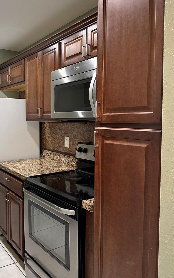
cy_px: 133
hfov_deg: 38.7
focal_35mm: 32
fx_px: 243
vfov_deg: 59.6
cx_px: 50
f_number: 1.78
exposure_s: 1/60
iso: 250
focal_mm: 6.86
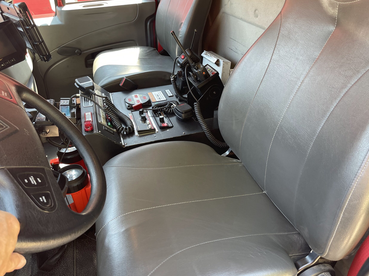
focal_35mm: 27
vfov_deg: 51.4
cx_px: 184
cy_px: 134
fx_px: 288
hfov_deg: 65.3
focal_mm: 5.1
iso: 125
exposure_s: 1/103
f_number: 1.6
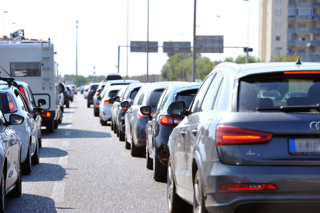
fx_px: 1244
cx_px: 160
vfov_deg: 9.8
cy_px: 106
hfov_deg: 14.7
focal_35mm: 140
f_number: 5
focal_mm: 140
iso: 200
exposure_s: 1/640
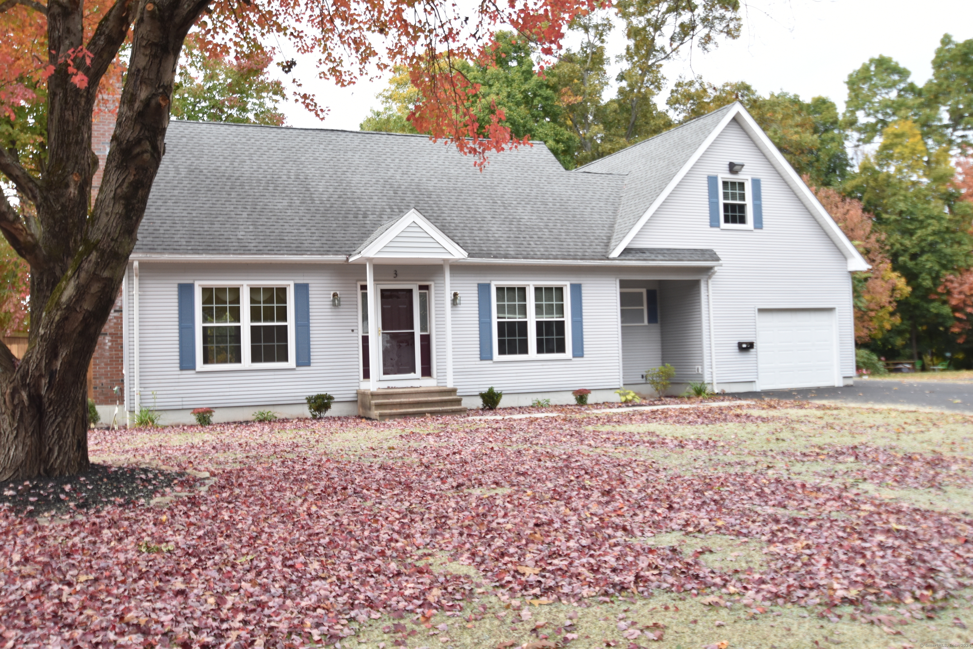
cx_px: 486
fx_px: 851
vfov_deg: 41.7
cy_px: 324
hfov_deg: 59.5
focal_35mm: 32
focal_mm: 21
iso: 400
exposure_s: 1/160
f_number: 6.3
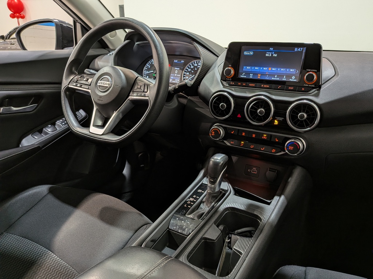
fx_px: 259
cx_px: 186
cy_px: 140
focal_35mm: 24
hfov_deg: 71.6
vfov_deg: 56.8
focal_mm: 4.53
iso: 44
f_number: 1.7
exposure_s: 1/25
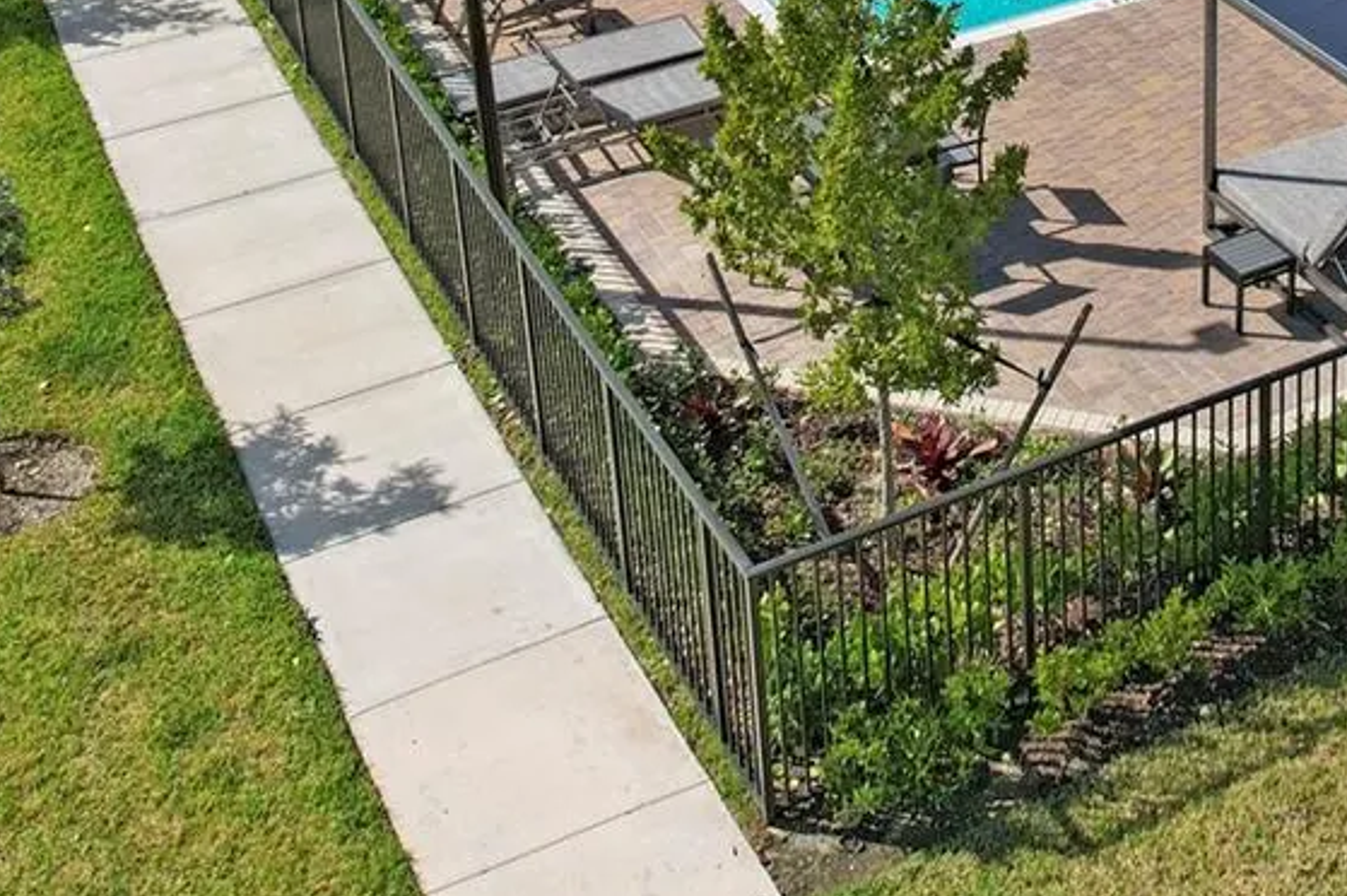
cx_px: 1200
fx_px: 2356
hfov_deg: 30.6
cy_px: -291
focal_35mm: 63
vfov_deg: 19.7
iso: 100
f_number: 2.8
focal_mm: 8.38
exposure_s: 1/2500
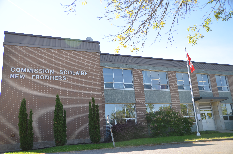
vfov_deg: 39.8
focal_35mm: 33
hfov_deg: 57.3
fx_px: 213
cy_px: 77
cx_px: 116
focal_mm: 22
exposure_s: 1/250
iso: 100
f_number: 4
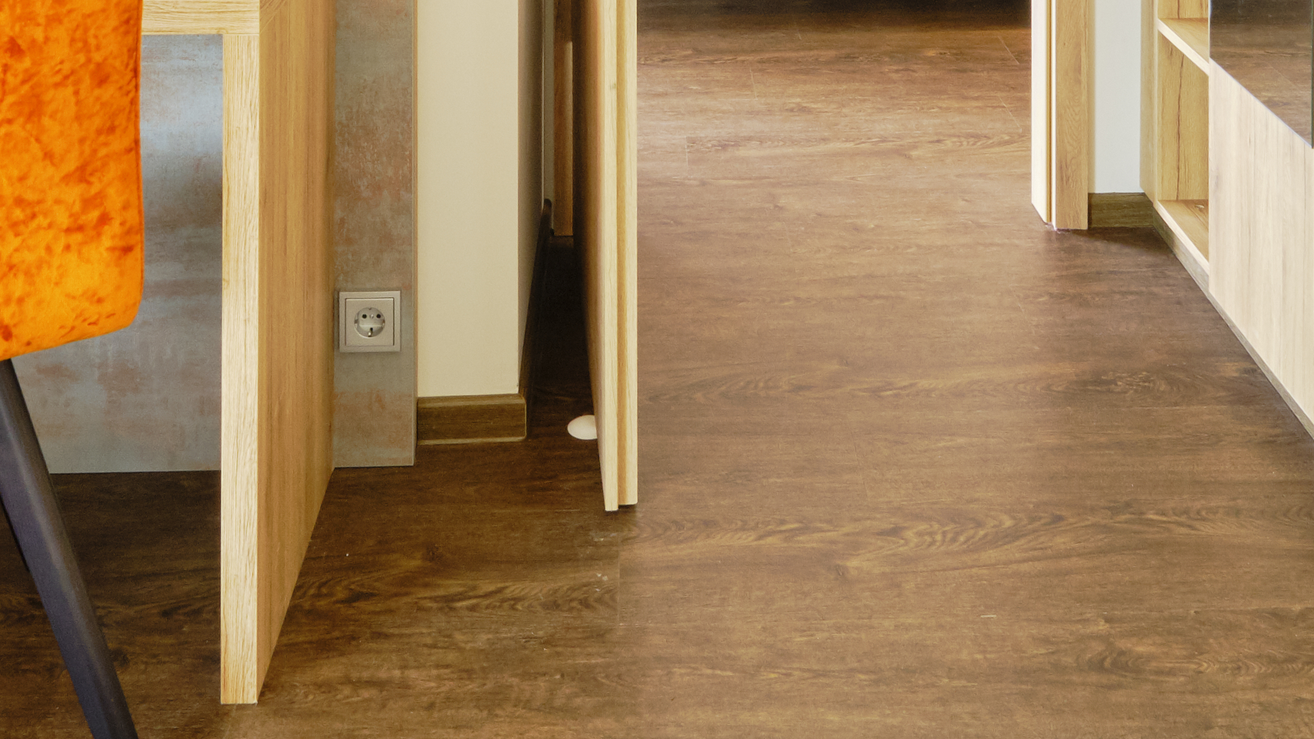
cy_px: -416
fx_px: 1568
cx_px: 718
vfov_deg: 21.5
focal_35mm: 45
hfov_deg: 45.4
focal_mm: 10
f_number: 11
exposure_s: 1/1.41
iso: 400
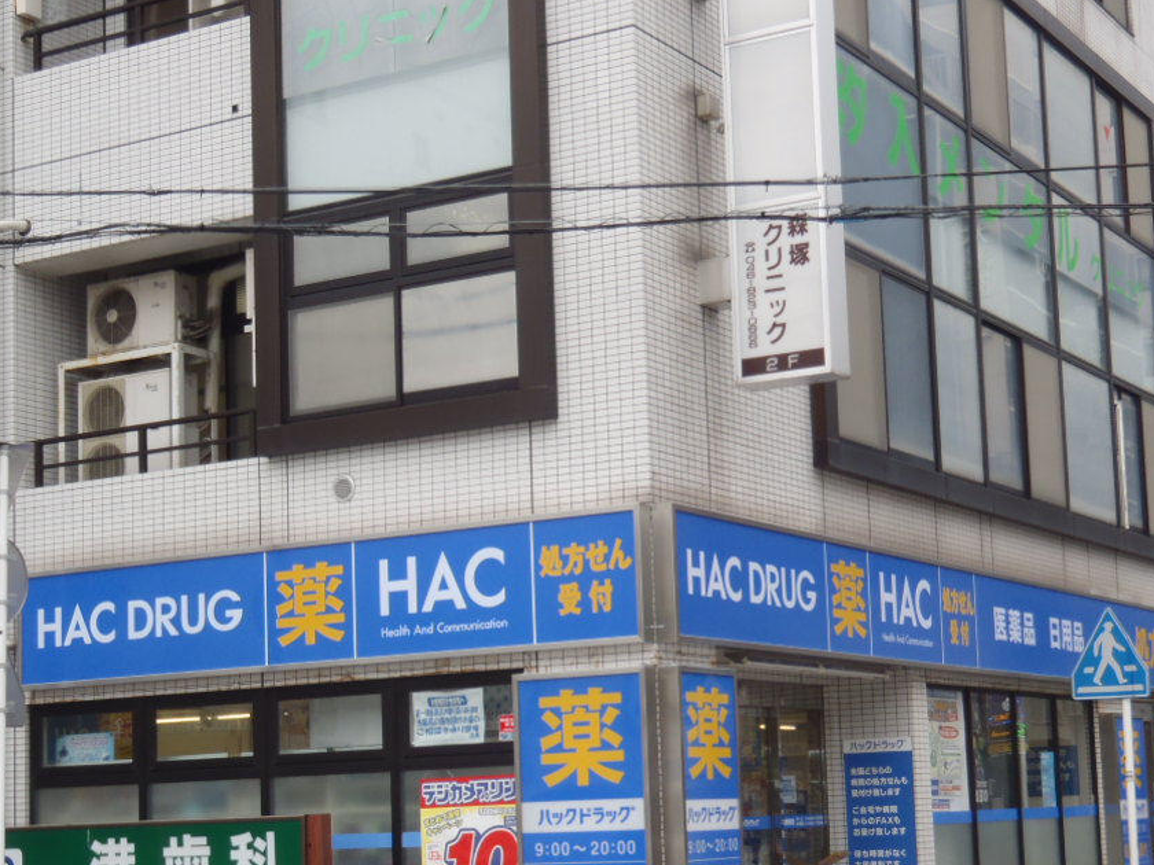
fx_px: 2134
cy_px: 579
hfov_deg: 30.3
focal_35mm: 64
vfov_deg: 22.8
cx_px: 611
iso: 64
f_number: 5
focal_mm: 7.57
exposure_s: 1/80
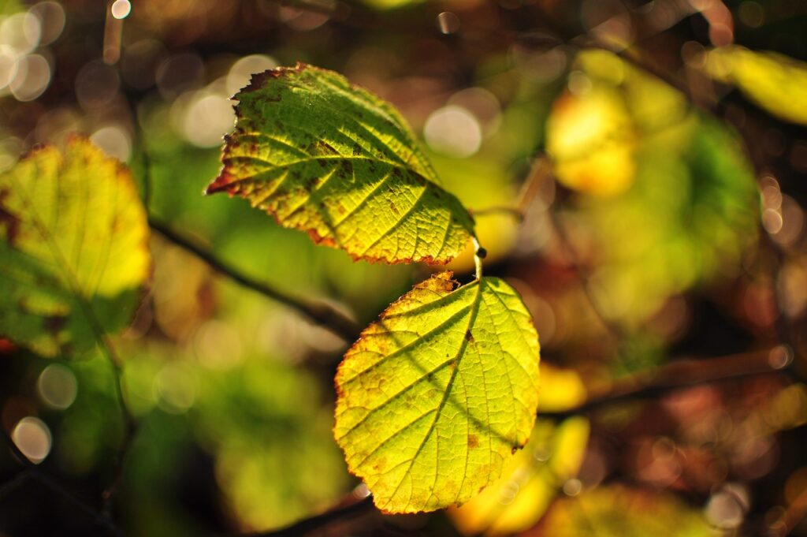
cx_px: 404
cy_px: 268
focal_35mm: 52
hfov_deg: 37.9
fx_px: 1176
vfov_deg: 25.7
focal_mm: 35
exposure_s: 1/1600
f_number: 1.8
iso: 250
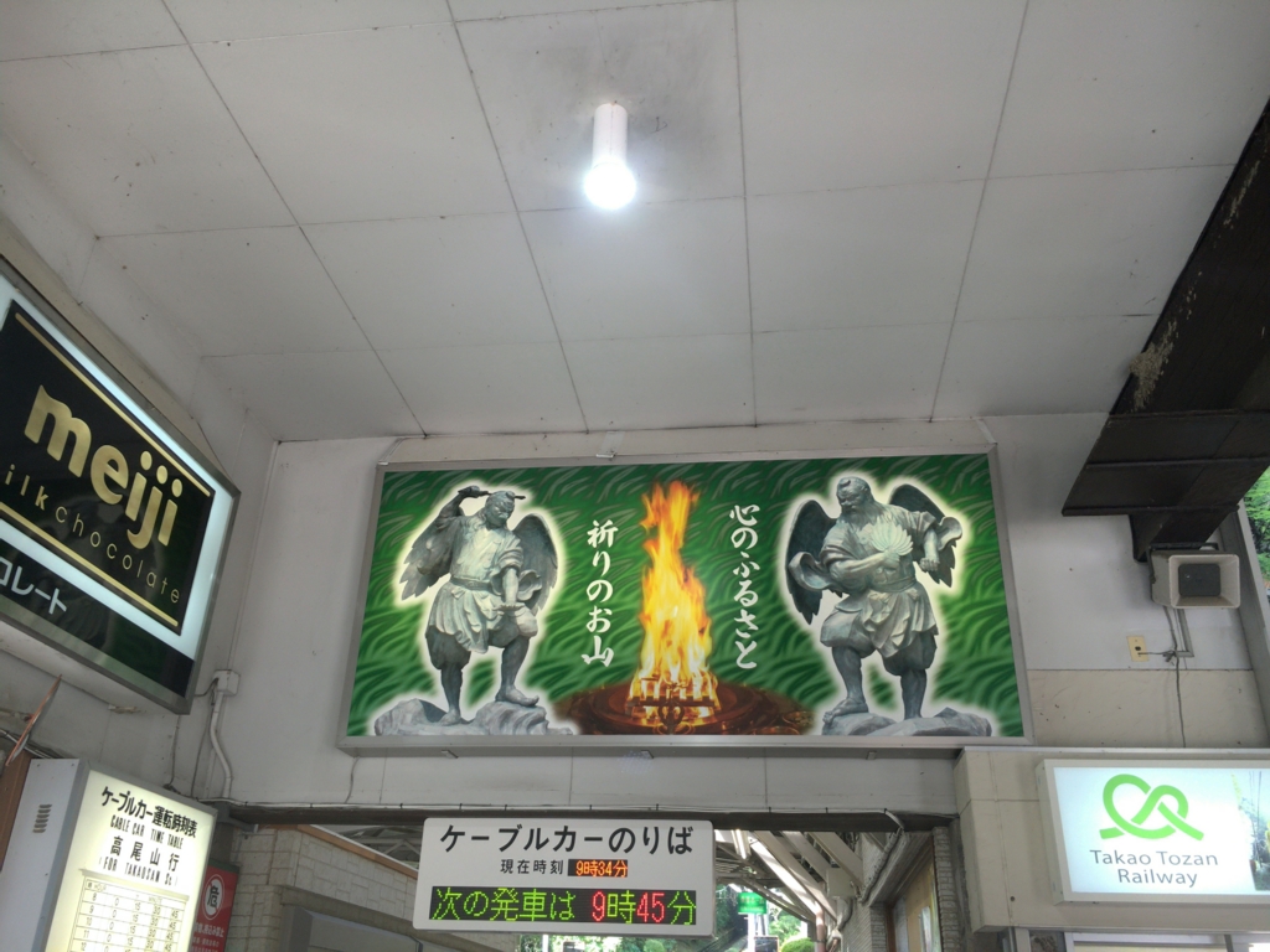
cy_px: 476
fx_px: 1064
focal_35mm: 29
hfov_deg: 61.7
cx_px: 635
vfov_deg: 48.2
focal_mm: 4.15
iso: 25
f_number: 2.2
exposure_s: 1/40
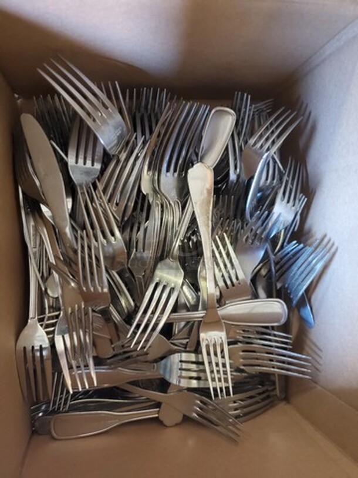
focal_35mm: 26
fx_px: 358
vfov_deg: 67.3
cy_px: 239
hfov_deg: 53.1
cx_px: 179
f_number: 1.5
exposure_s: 1/17
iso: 640
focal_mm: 4.3
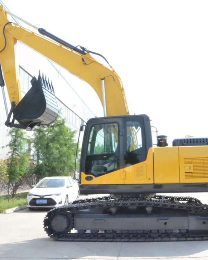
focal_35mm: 40
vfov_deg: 45.8
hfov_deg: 37.3
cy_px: 128
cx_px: 119
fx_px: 308
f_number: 22
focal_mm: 18
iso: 5000
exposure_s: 1/400
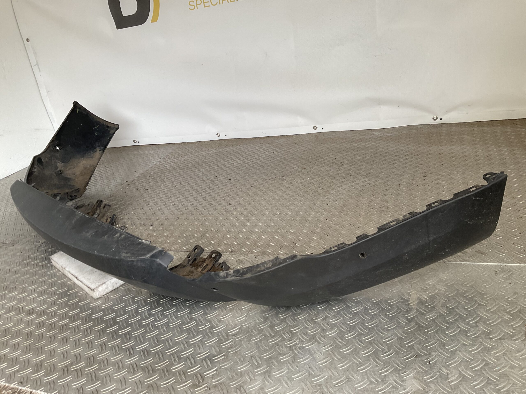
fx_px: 441
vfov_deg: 48.2
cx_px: 263
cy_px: 197
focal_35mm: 29
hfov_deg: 61.7
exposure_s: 1/100
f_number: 1.8
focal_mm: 3
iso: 40
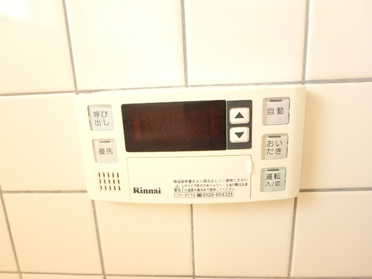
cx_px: 186
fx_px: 226
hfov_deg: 79.0
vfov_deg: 63.4
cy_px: 140
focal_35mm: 21
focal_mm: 3.7
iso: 800
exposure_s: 1/30
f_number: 3.5
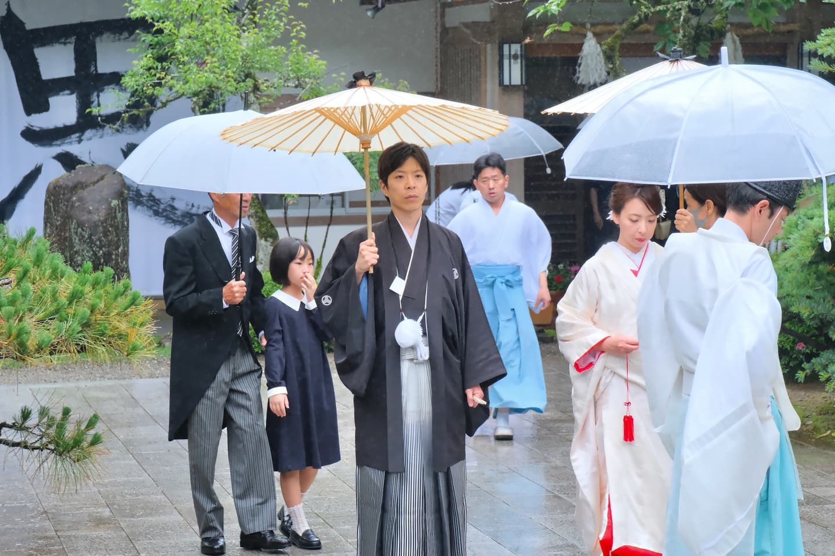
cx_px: 418
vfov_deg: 13.0
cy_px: 278
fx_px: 2434
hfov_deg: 19.5
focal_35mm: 105
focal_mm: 70
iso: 3200
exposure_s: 1/400
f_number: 7.1
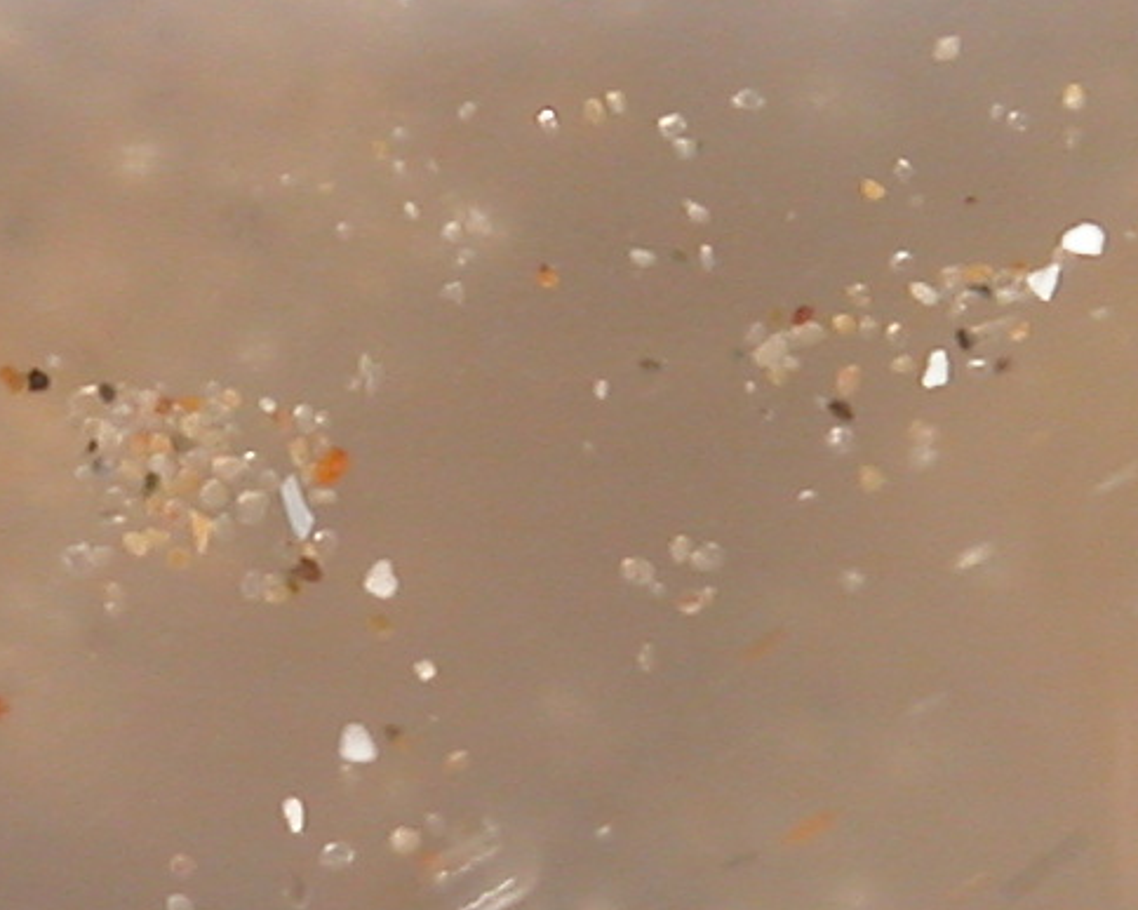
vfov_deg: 1.7
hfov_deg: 2.1
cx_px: -480
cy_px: 1441
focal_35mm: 908
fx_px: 30576
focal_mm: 44.7
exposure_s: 1/197
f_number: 5
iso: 100
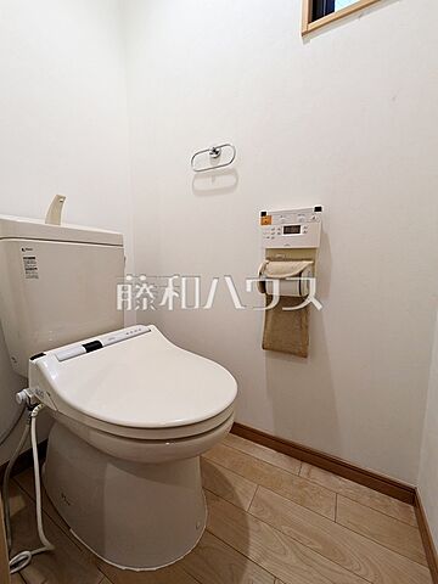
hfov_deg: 85.7
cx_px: 219
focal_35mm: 14
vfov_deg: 102.1
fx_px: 236
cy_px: 292
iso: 78
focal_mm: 1.83
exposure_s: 1/25
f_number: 2.2
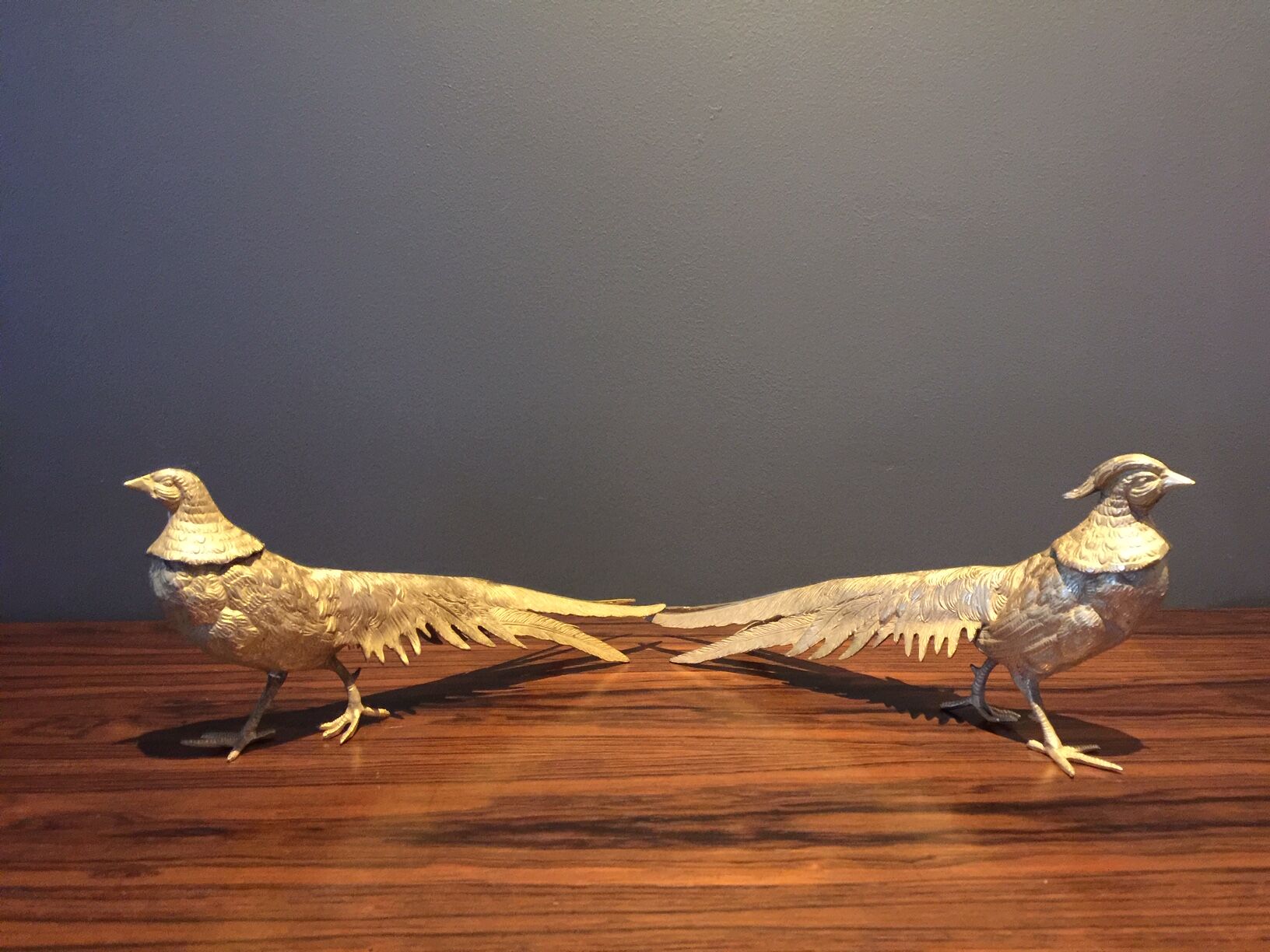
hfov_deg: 61.7
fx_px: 1064
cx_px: 635
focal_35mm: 29
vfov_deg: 48.2
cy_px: 476
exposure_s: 1/8
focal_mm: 4.15
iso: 160
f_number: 2.2
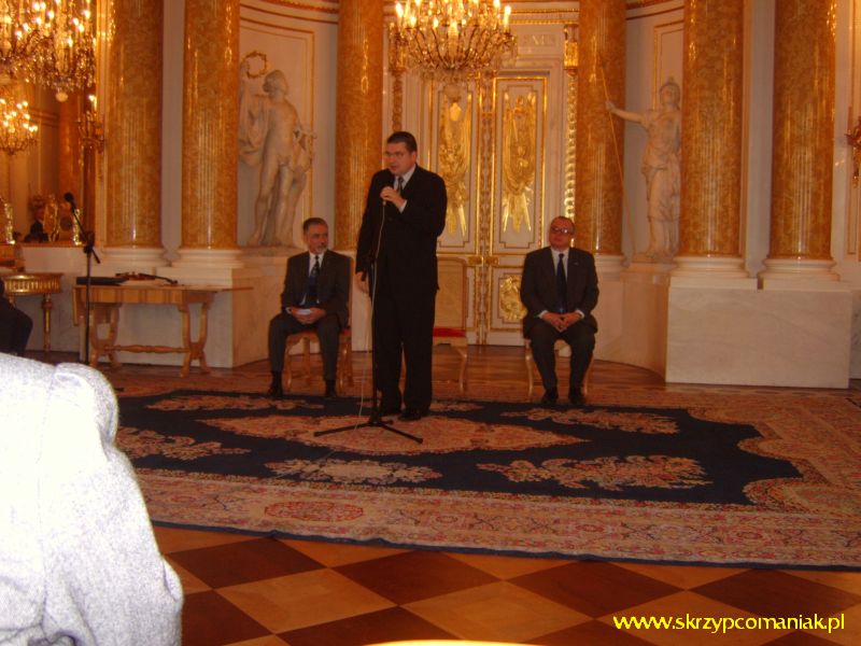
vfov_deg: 45.4
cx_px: 430
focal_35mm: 31
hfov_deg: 58.4
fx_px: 771
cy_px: 323
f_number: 2.7
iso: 141
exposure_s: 1/30
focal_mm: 8.13
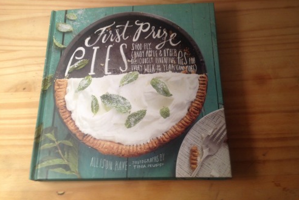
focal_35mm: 37
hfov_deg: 51.9
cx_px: 150
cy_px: 88
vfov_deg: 35.9
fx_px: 307
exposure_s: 1/20
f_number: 2.4
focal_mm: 4.28
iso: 50
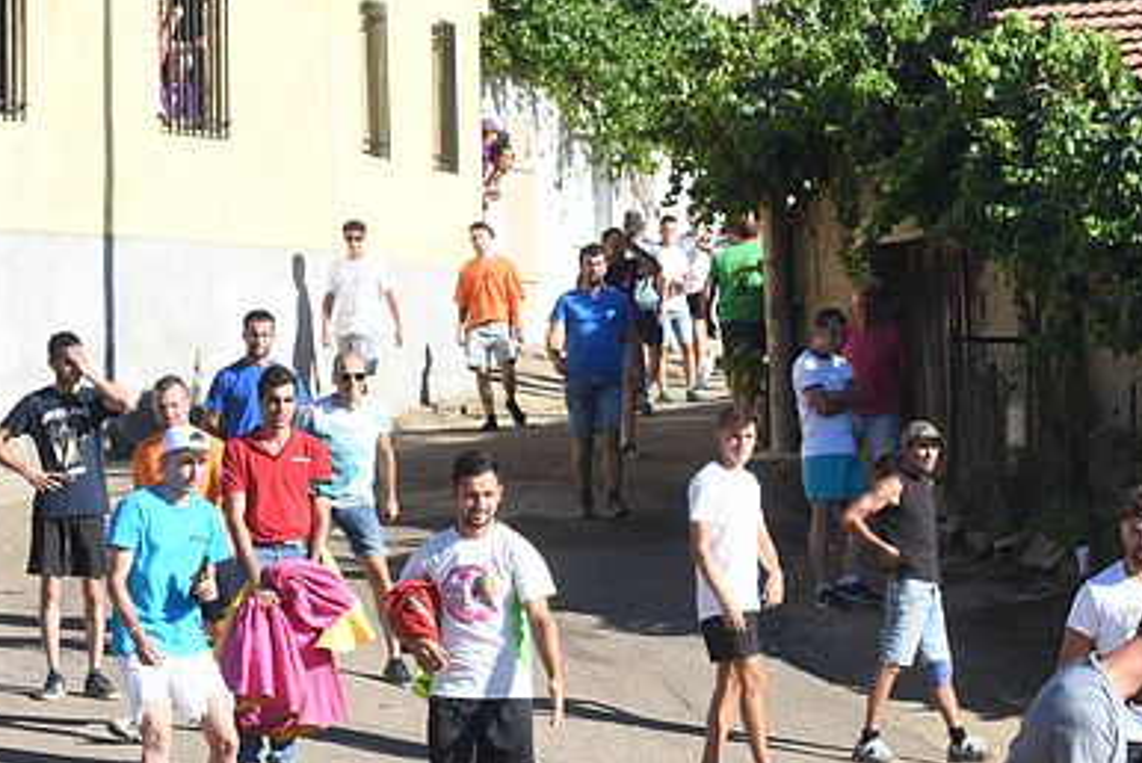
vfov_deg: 7.8
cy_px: 590
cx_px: 926
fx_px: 5587
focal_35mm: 176
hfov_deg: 11.6
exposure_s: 1/250
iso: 200
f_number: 8
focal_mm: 80
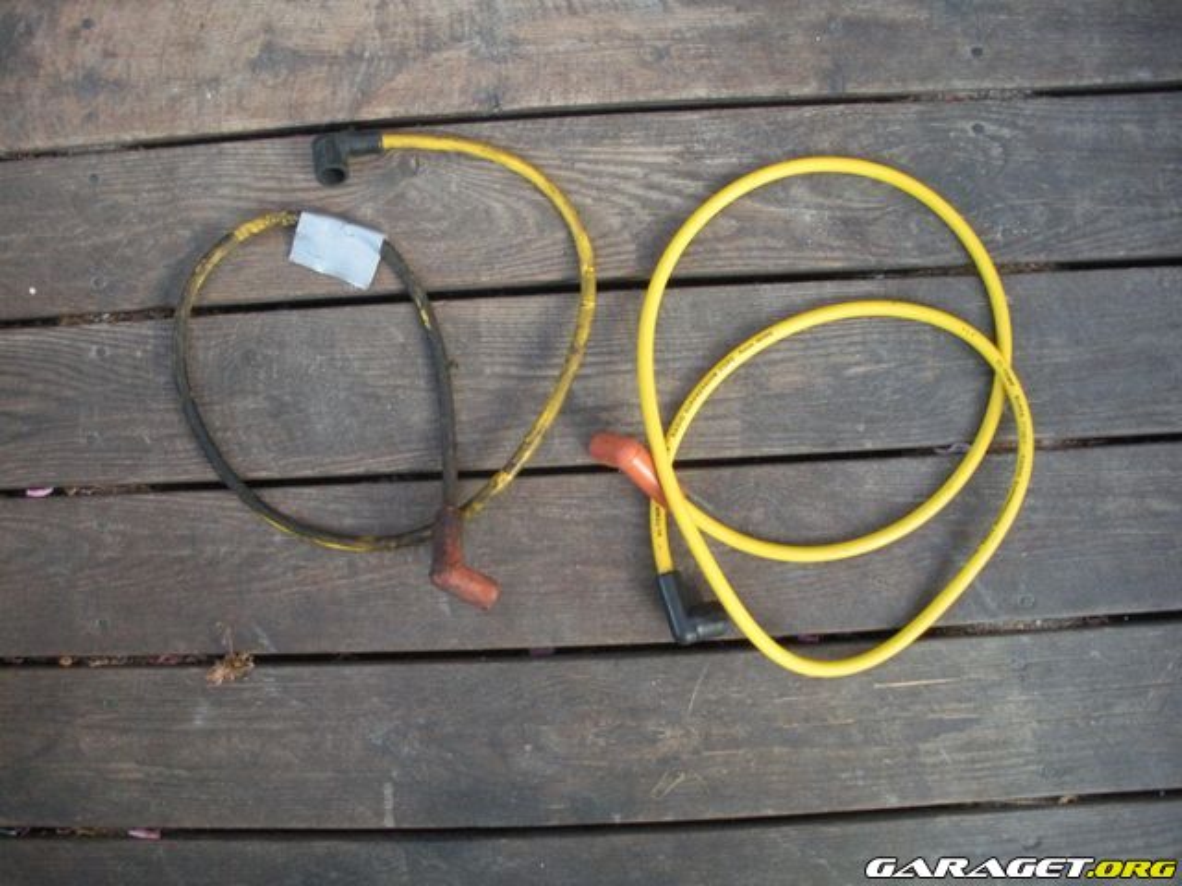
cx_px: 591
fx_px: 1229
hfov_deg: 51.4
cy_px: 443
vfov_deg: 39.7
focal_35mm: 36
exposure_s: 1/46.5
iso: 400
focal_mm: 6.3
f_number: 3.5
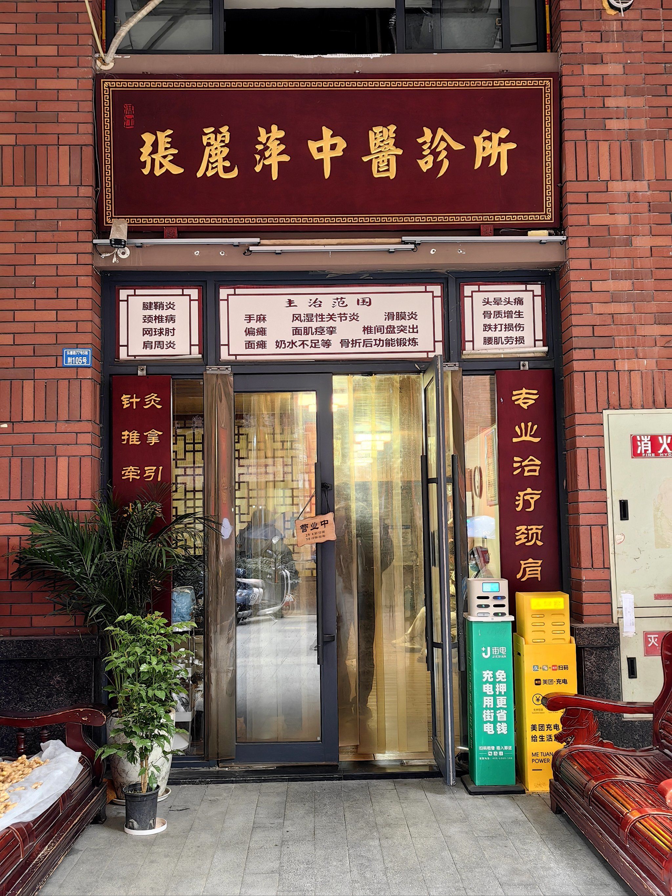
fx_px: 958
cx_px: 336
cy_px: 448
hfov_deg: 38.7
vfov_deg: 50.1
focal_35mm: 37
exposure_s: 1/50
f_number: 1.4
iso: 80
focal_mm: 5.75
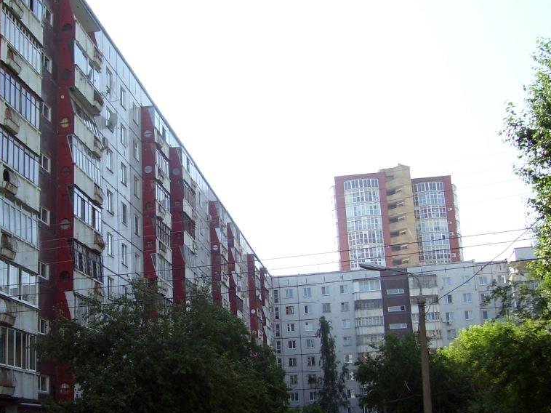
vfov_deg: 29.0
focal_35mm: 50
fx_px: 796
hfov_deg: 37.8
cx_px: 181
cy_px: 253
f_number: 2.7
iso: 80
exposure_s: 1/750
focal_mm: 6
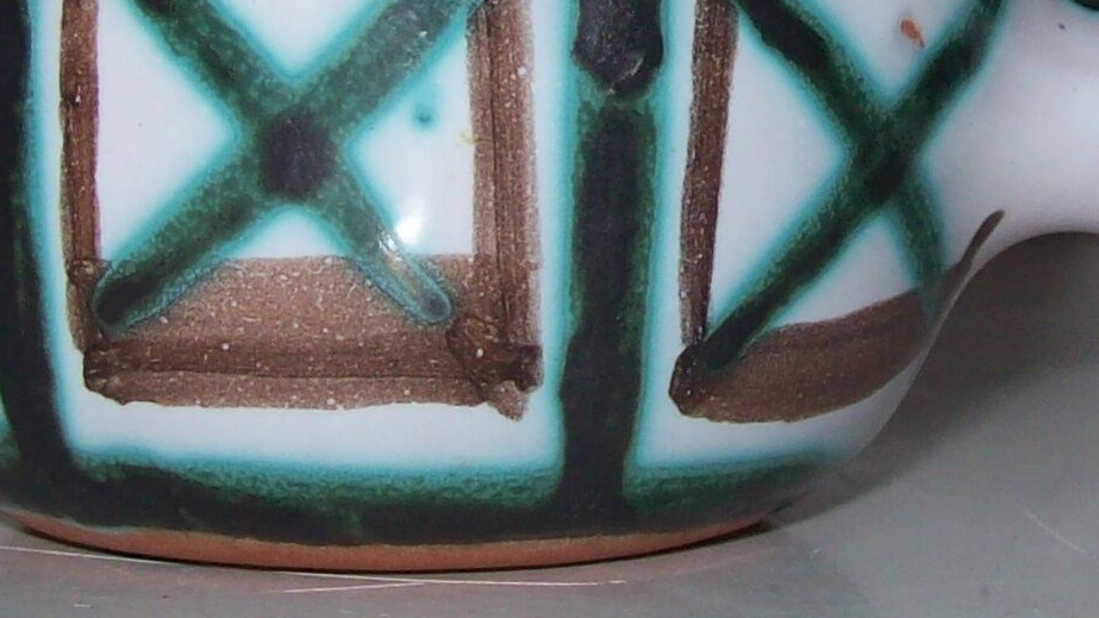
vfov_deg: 9.9
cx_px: 718
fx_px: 3526
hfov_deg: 17.7
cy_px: -58
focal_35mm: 121
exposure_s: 1/64
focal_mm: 6
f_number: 2.7
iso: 80
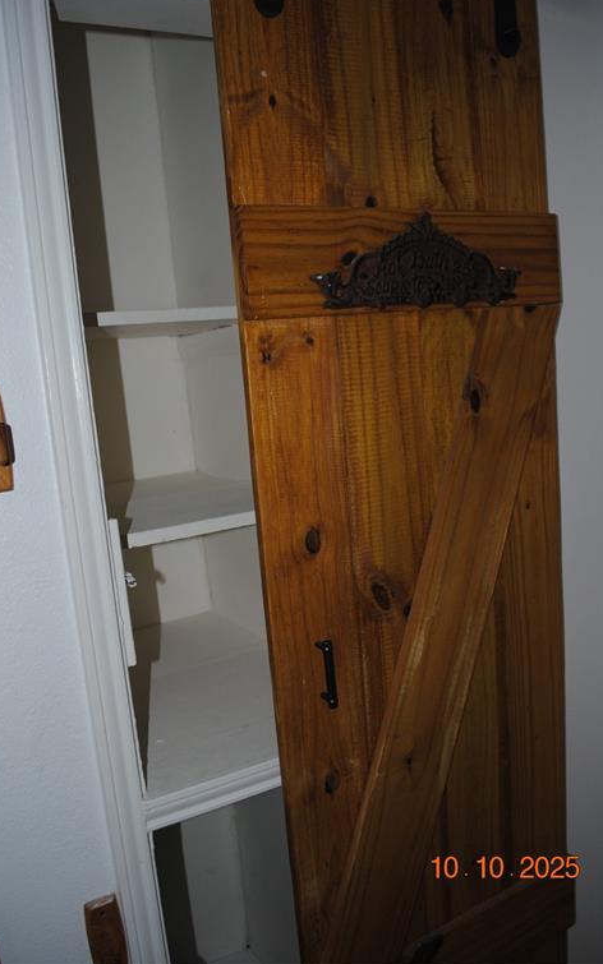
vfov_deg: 66.5
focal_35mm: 28
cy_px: 481
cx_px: 291
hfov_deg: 44.5
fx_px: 736
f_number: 3.5
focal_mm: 18
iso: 200
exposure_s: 1/60
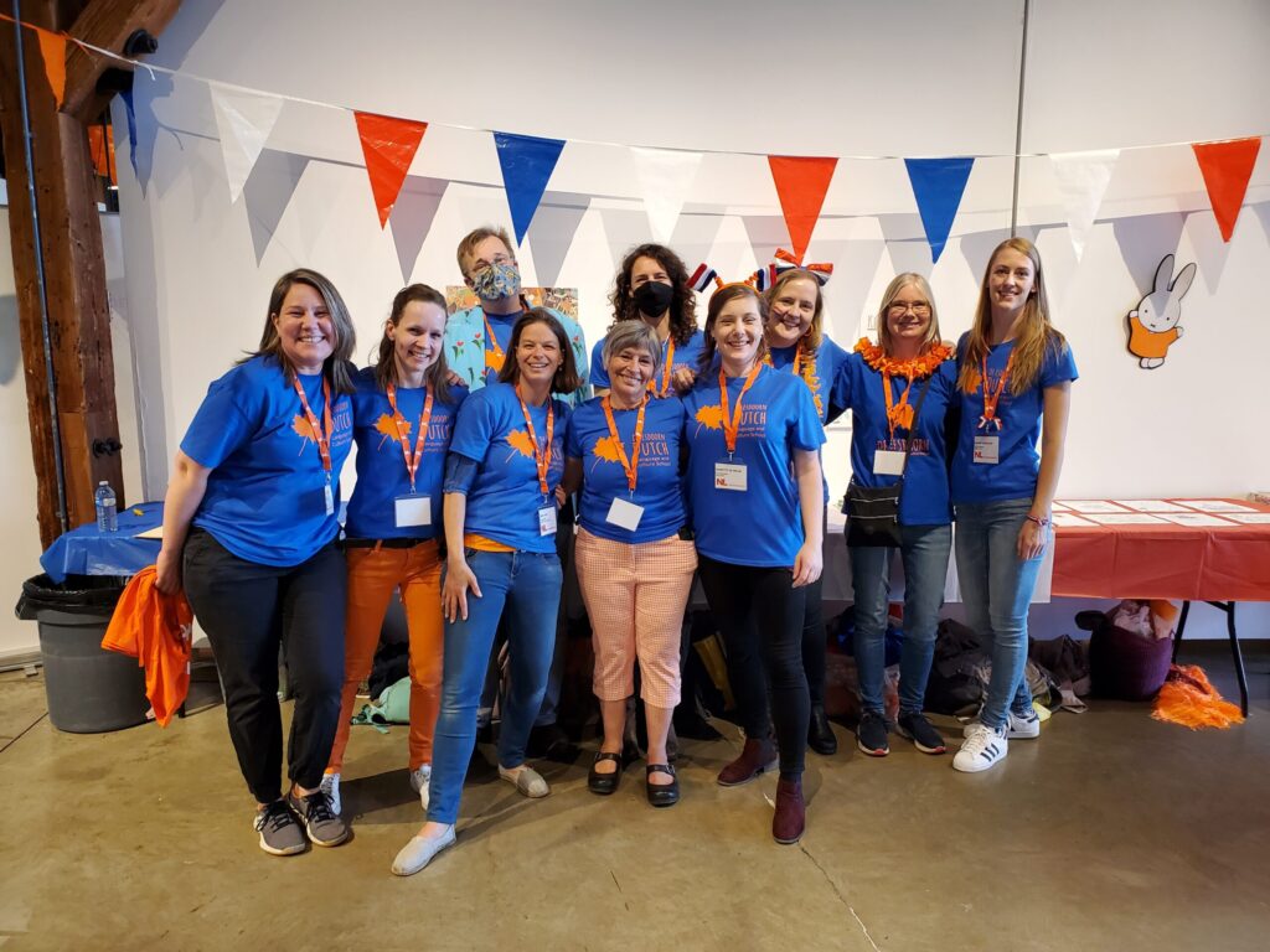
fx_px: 954
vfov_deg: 53.1
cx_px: 635
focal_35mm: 26
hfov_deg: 67.3
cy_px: 476
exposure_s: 1/40
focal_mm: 4.3
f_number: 2.4
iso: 250
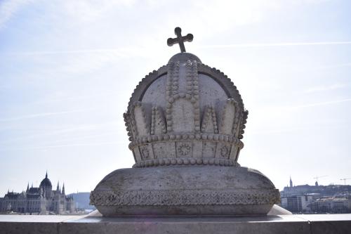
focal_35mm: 36
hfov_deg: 53.1
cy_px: 117
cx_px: 176
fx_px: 351
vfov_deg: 36.8
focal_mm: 24
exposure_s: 1/1000
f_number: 4
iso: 100
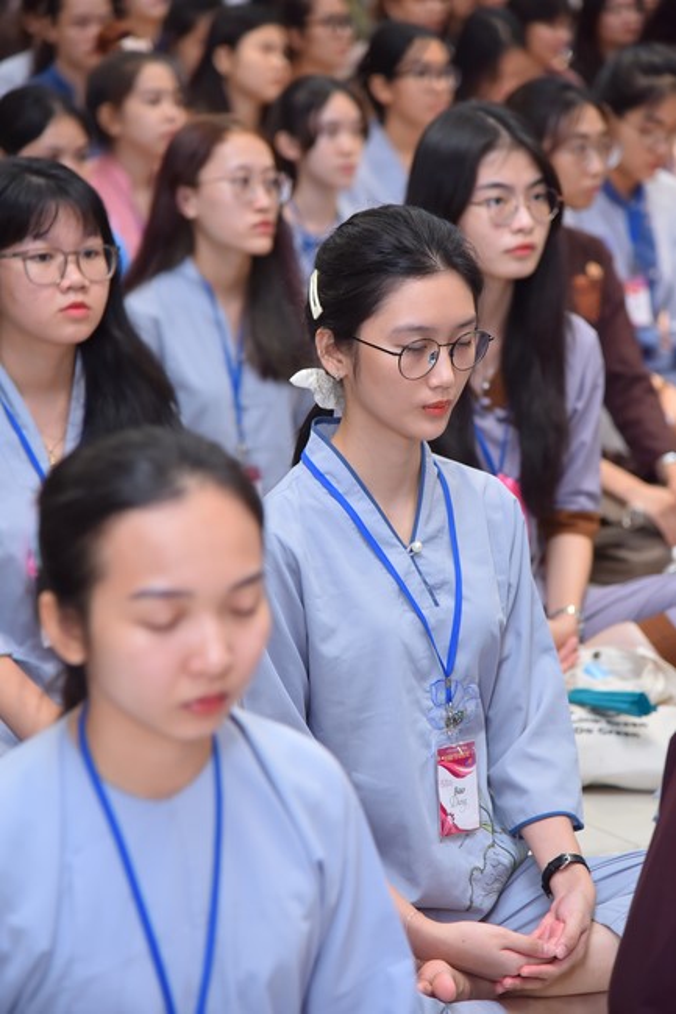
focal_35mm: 110
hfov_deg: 12.4
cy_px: 507
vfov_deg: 18.6
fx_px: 3100
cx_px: 338
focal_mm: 110
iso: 1250
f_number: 4
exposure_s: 1/100
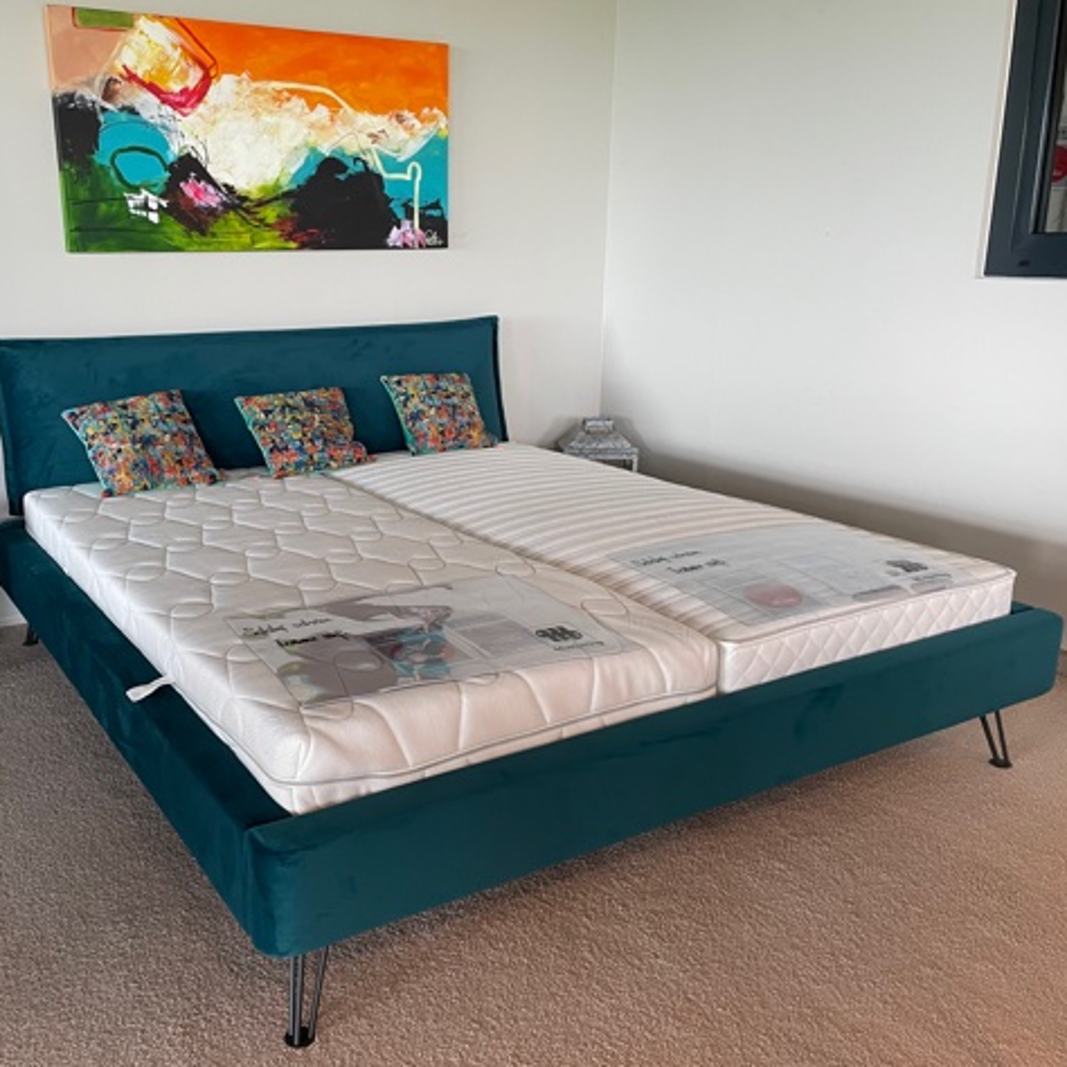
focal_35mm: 31
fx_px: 1081
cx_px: 419
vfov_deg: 52.5
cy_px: 531
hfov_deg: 52.1
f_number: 1.6
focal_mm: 4.2
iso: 125
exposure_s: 1/89
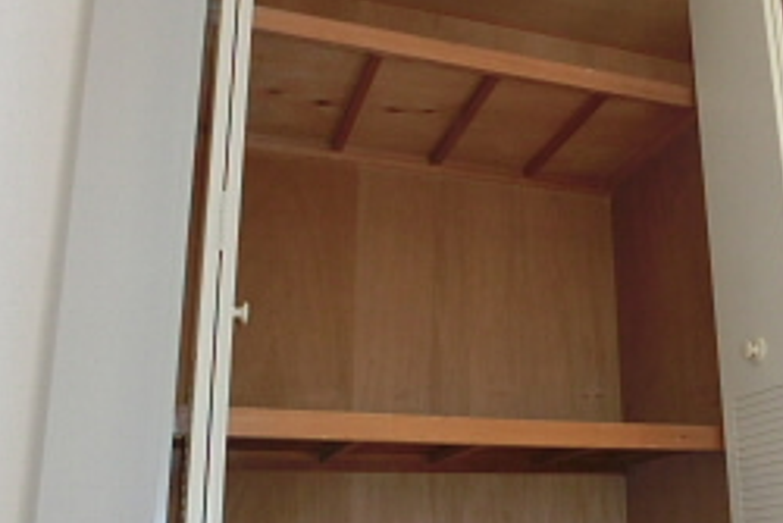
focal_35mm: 43
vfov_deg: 31.1
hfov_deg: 44.5
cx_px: 542
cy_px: 315
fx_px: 936
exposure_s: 1/200
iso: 400
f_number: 3
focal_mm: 4.24
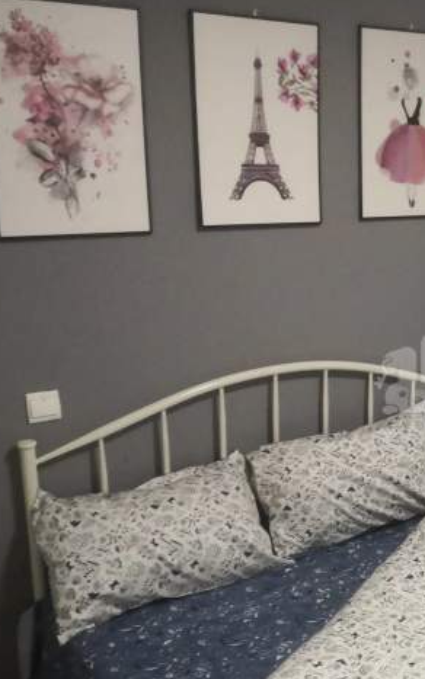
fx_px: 908
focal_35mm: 49
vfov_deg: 41.0
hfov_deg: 24.3
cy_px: 375
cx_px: 490
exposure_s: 1/33.3
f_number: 1.6
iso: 400
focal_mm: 3.95
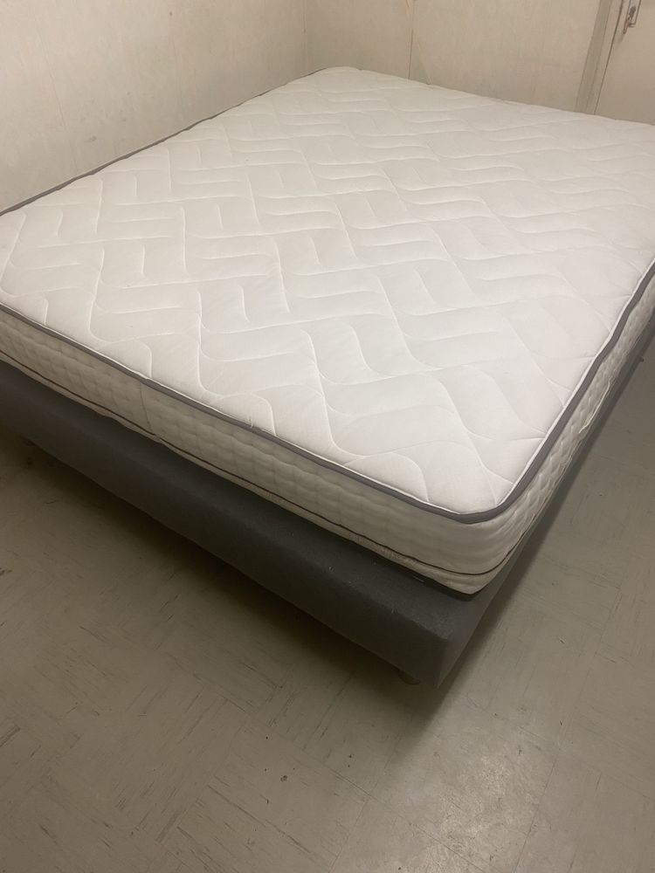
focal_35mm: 26
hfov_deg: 53.1
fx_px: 656
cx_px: 328
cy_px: 436
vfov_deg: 67.3
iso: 125
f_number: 1.8
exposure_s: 1/50
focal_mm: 4.25
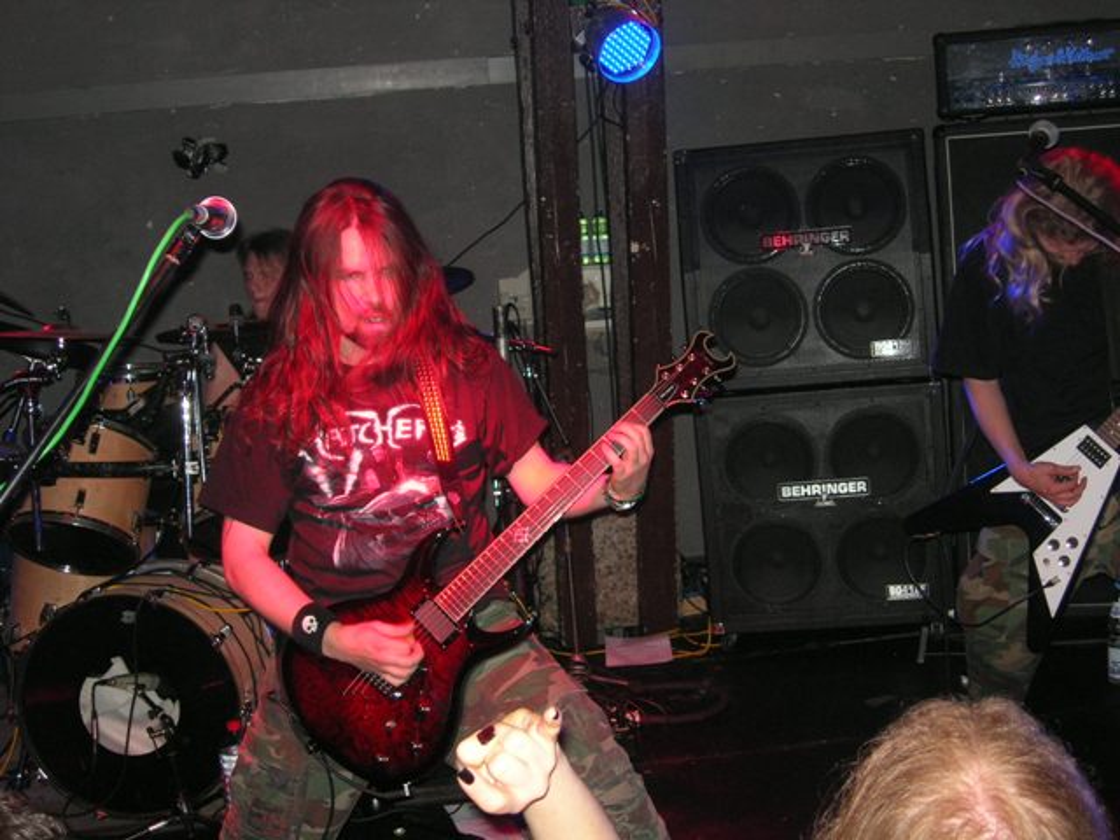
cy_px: 420
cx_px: 560
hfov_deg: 37.5
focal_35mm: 51
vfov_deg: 28.6
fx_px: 1650
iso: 108
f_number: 3.2
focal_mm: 10.6
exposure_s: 1/60.1
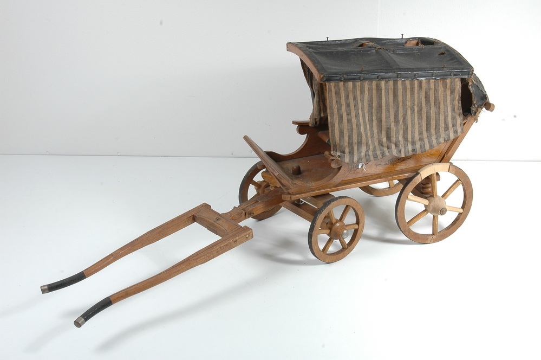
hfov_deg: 37.9
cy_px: 180
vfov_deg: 25.7
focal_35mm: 52
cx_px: 270
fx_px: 788
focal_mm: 35
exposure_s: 1/80
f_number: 16
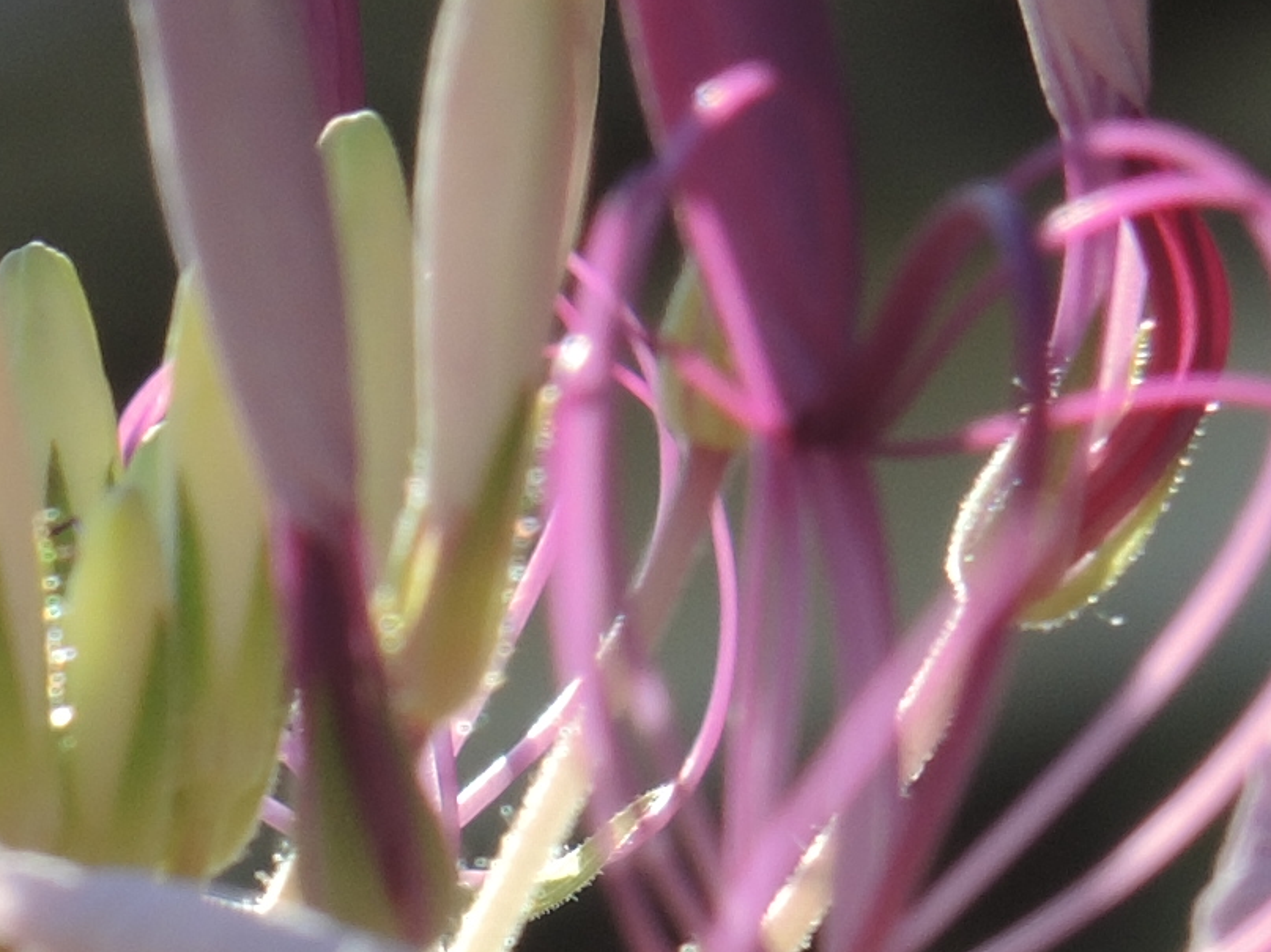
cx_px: -391
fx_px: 16741
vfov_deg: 3.2
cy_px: 2143
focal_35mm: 456
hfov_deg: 4.3
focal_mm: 19.7
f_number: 3.2
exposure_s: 1/400
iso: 80
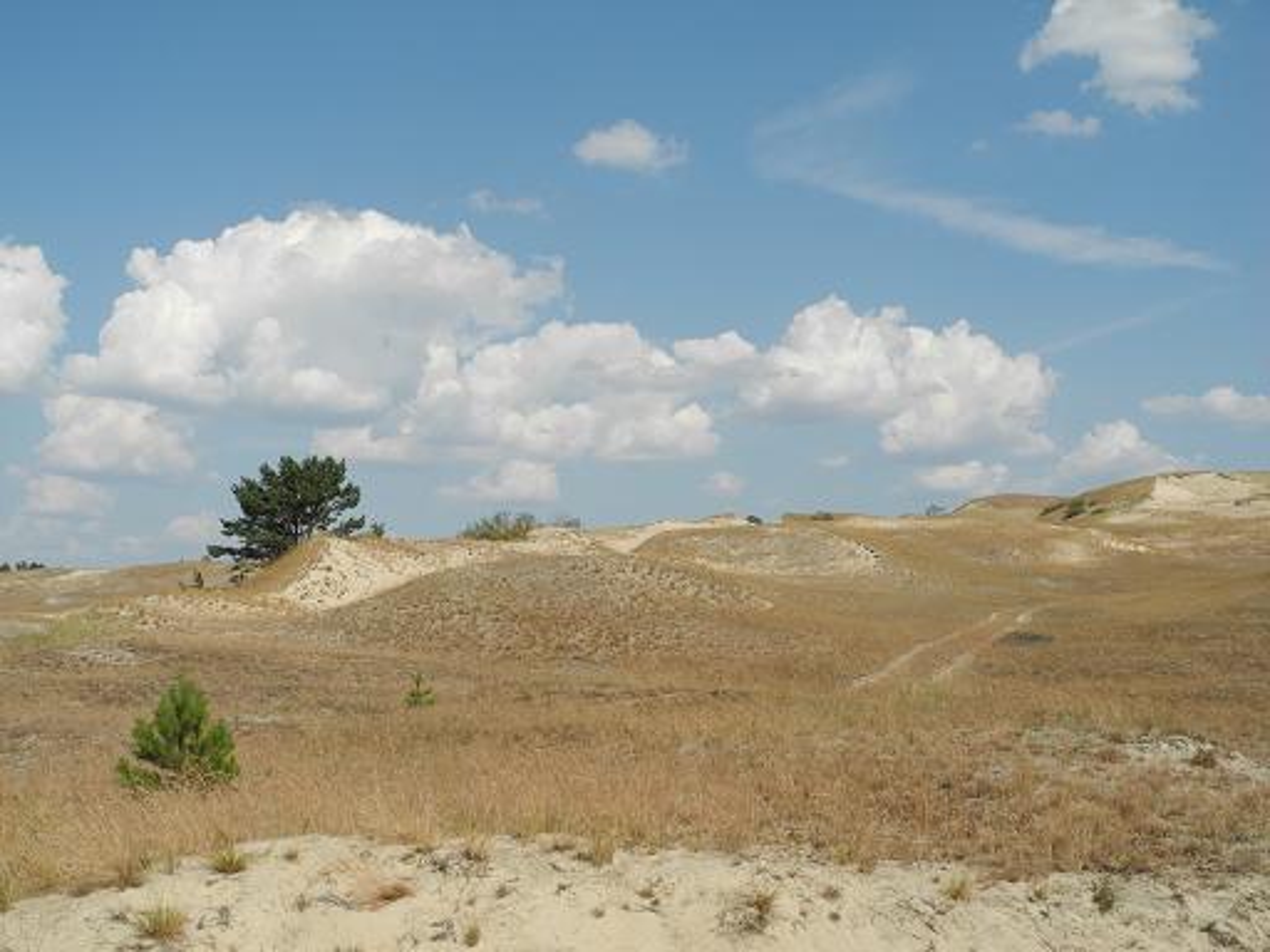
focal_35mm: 41
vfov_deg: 35.1
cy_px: 476
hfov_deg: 45.8
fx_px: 1504
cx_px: 635
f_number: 5
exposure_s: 1/1000
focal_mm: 8.8
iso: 100
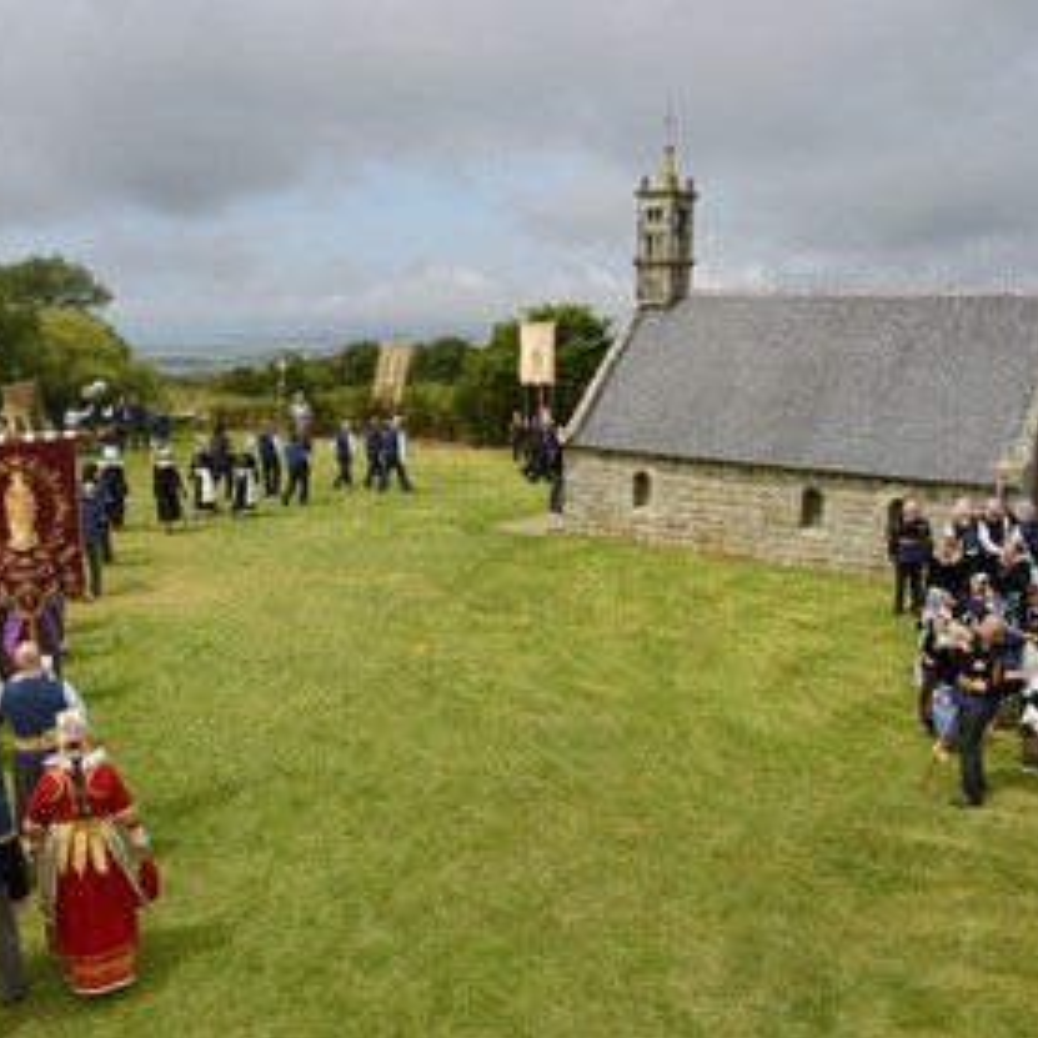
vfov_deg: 52.5
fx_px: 1052
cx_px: 523
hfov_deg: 52.5
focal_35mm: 31
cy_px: 521
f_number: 18
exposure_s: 1/200
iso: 400
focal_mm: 24
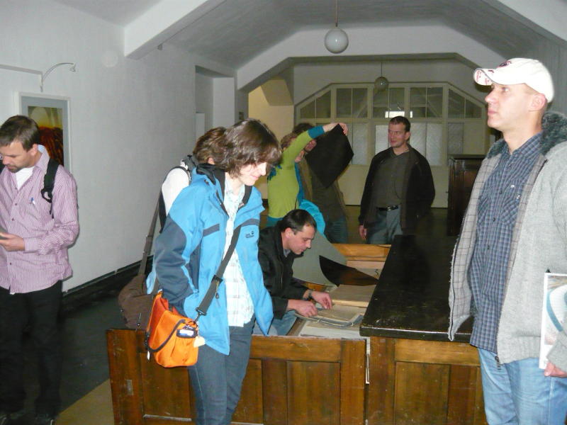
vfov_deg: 42.9
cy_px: 212
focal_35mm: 33
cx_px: 284
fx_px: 541
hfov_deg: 55.4
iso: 800
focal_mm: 5.5
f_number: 2.8
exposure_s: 1/30
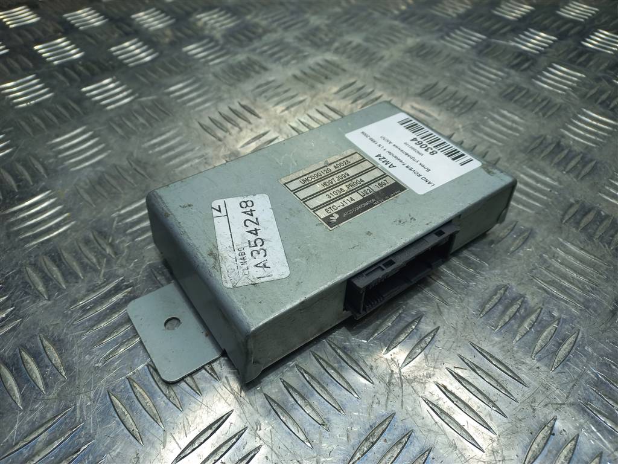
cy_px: 232
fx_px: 446
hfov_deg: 69.4
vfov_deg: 54.9
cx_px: 309
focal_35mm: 25
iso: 32
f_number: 1.8
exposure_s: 1/100
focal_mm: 4.6
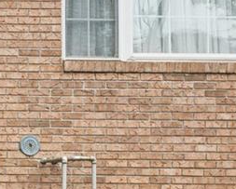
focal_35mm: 129
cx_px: -367
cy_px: 76
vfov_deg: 12.0
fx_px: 902
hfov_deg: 11.6
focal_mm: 17
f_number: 11
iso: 100
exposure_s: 1/50
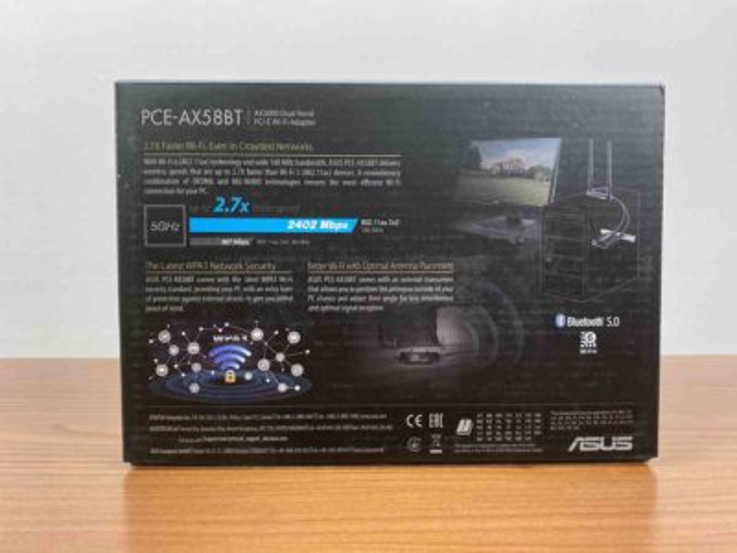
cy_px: 276
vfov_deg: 53.1
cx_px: 368
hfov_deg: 67.3
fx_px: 554
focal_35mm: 26
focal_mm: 4.25
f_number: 1.8
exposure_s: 1/100
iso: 50
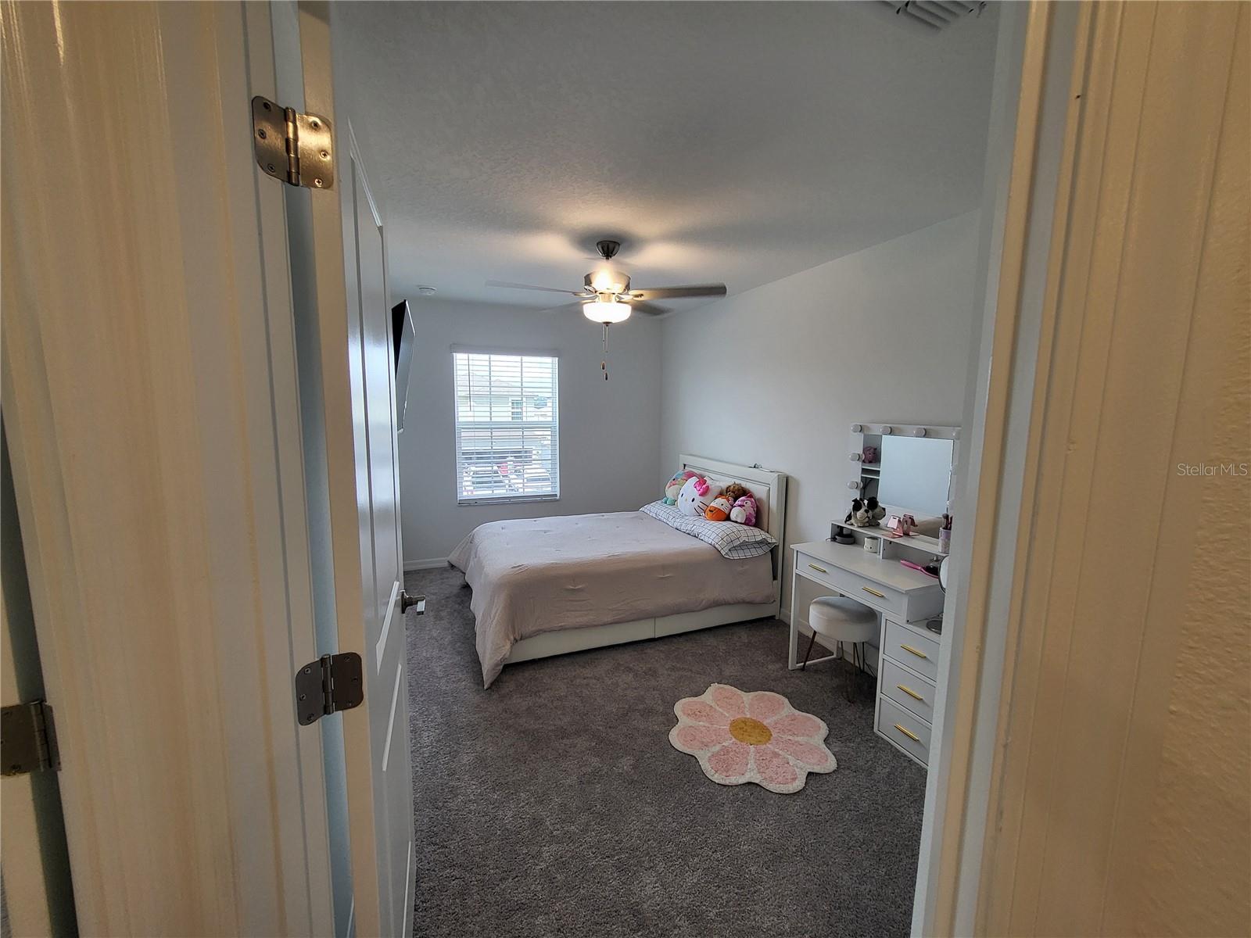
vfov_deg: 89.9
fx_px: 470
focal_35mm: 13
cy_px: 469
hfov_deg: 106.2
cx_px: 626
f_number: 2.2
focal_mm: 1.74
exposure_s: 1/60
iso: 64
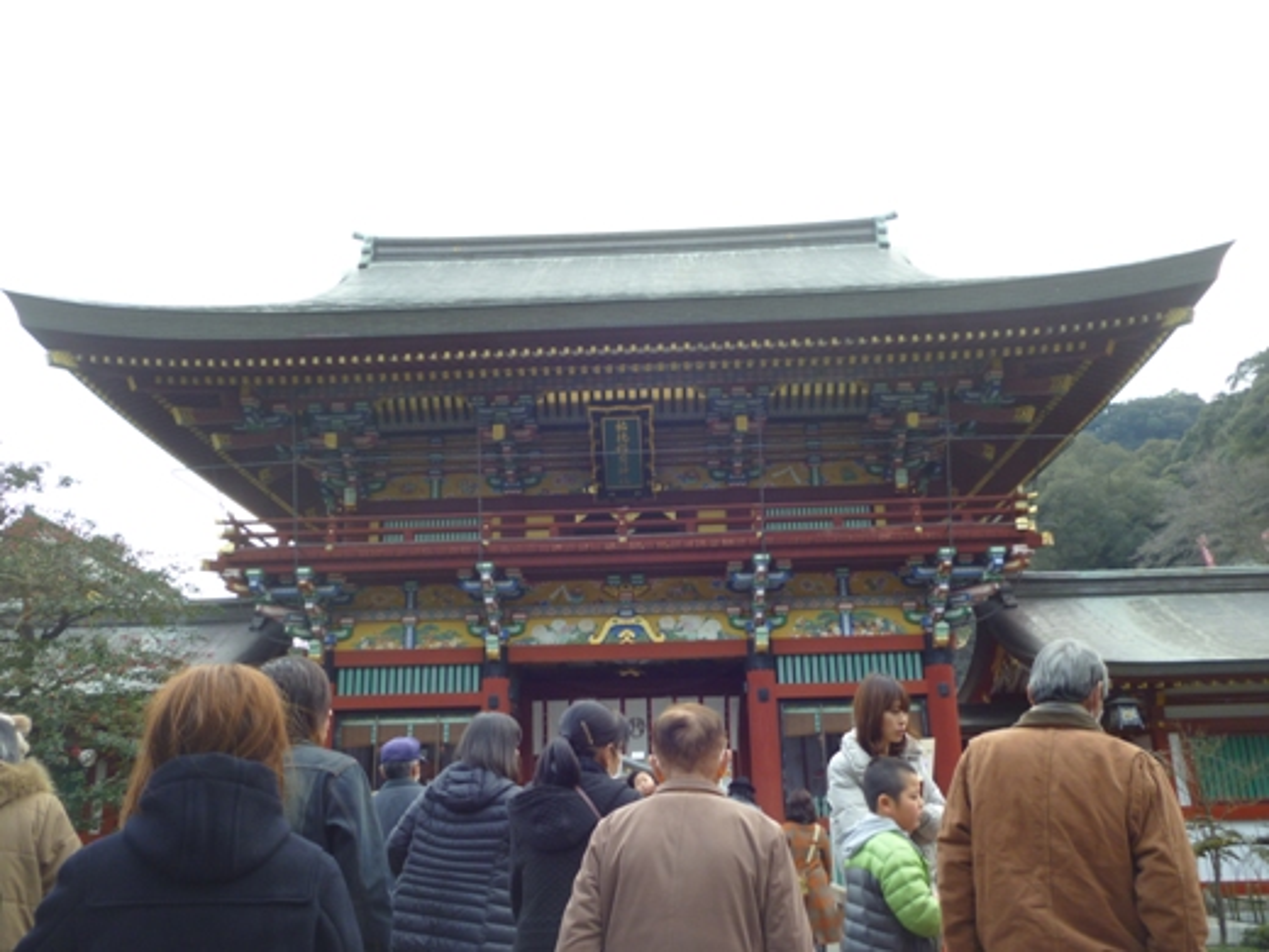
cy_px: 476
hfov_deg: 63.4
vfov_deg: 49.7
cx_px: 634
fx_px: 1026
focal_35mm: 28
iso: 100
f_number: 3.1
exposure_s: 1/100
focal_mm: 5
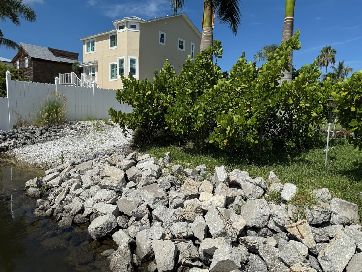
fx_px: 251
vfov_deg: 56.8
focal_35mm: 24
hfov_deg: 71.6
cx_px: 181
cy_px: 136
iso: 80
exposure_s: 1/8130
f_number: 1.78
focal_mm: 6.76
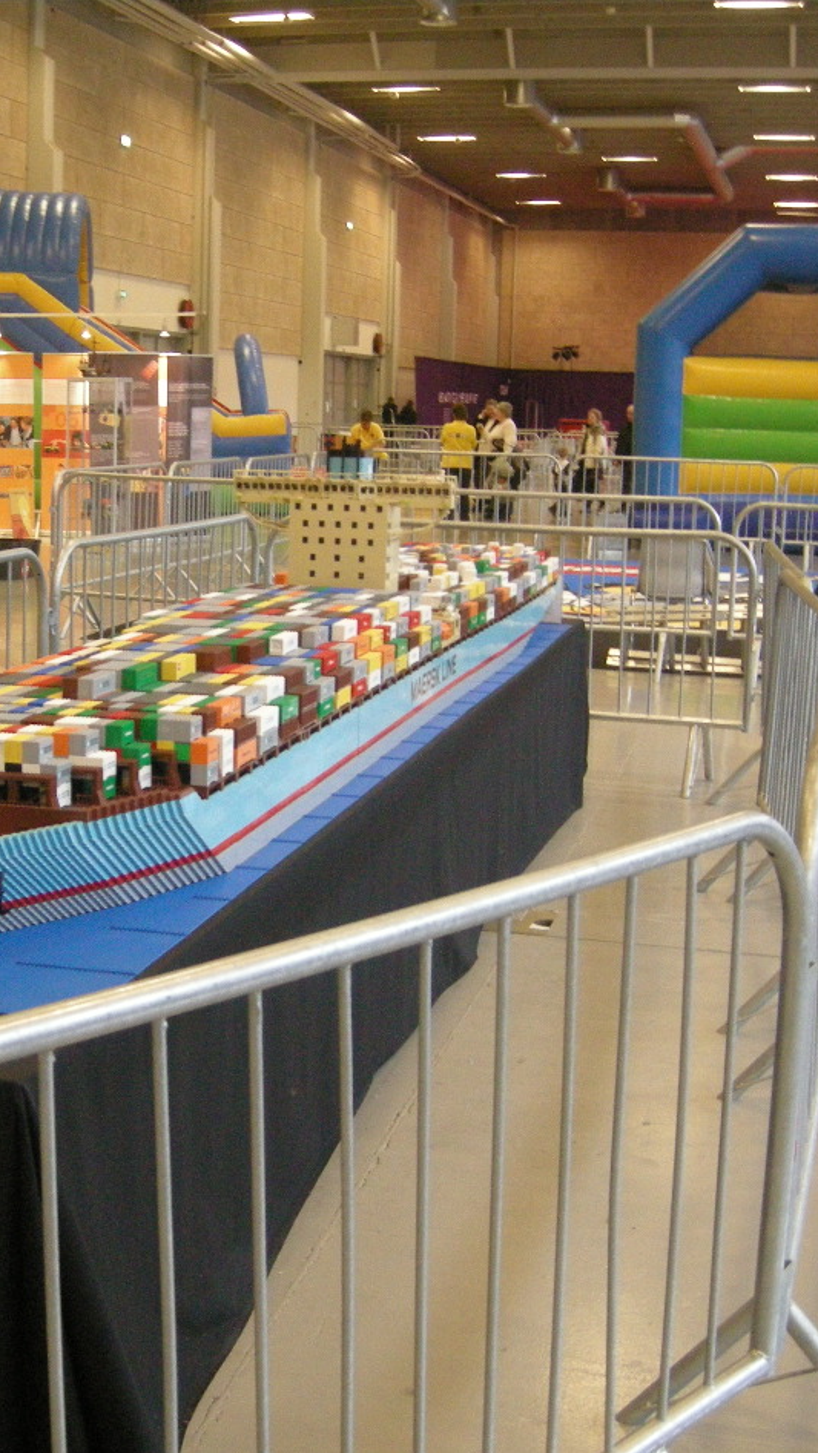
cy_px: 735
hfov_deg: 22.5
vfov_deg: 39.2
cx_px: 244
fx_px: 2043
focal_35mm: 53
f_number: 2.7
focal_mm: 7.5
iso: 400
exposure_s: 1/25
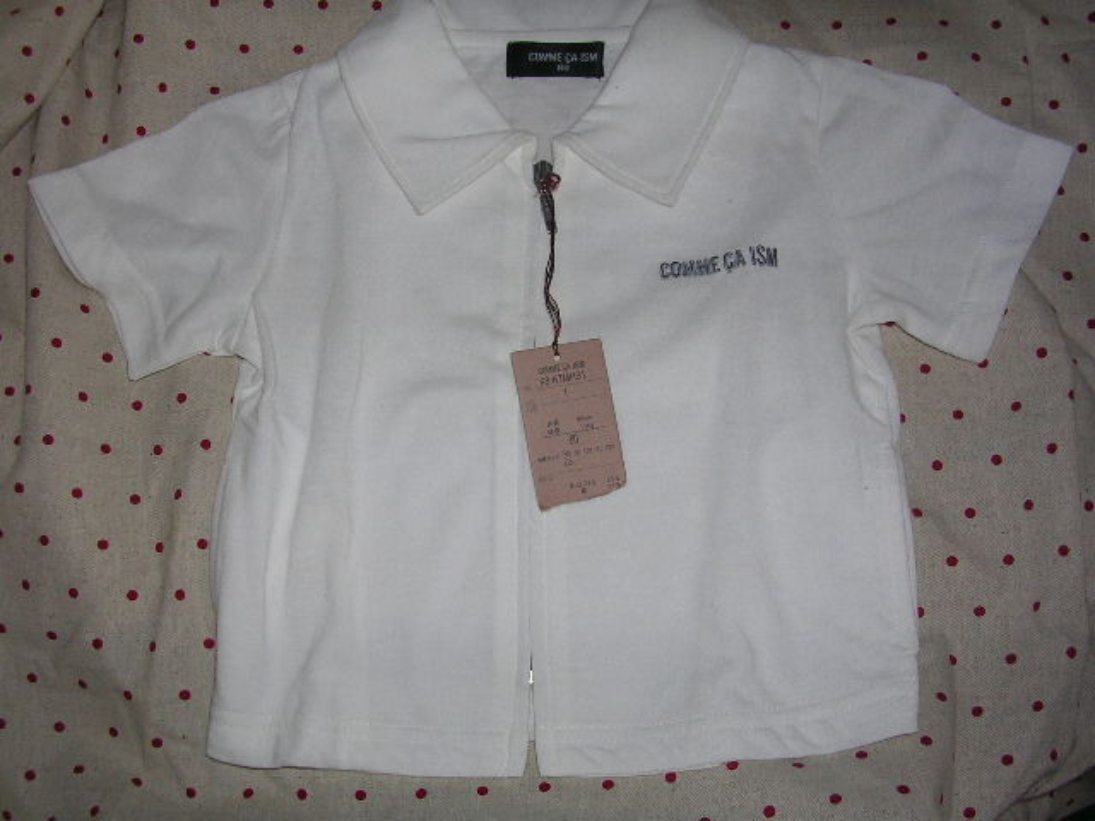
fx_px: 1202
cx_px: 548
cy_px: 410
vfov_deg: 37.7
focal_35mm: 38
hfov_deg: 49.0
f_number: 2.8
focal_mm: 5.8
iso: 50
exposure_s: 1/60.1
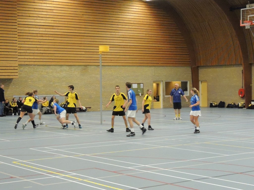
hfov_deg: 26.0
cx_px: 127
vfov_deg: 19.6
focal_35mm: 75
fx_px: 550
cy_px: 95
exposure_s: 1/100
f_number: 3.9
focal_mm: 13.3
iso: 3200
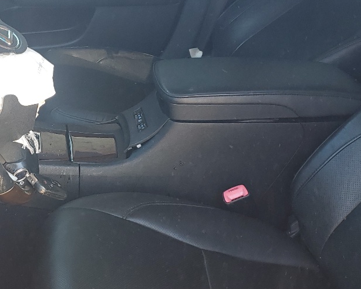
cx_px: 75
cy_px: 156
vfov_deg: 23.1
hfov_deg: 28.1
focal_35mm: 66
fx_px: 705
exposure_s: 1/105
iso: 50
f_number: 1.5
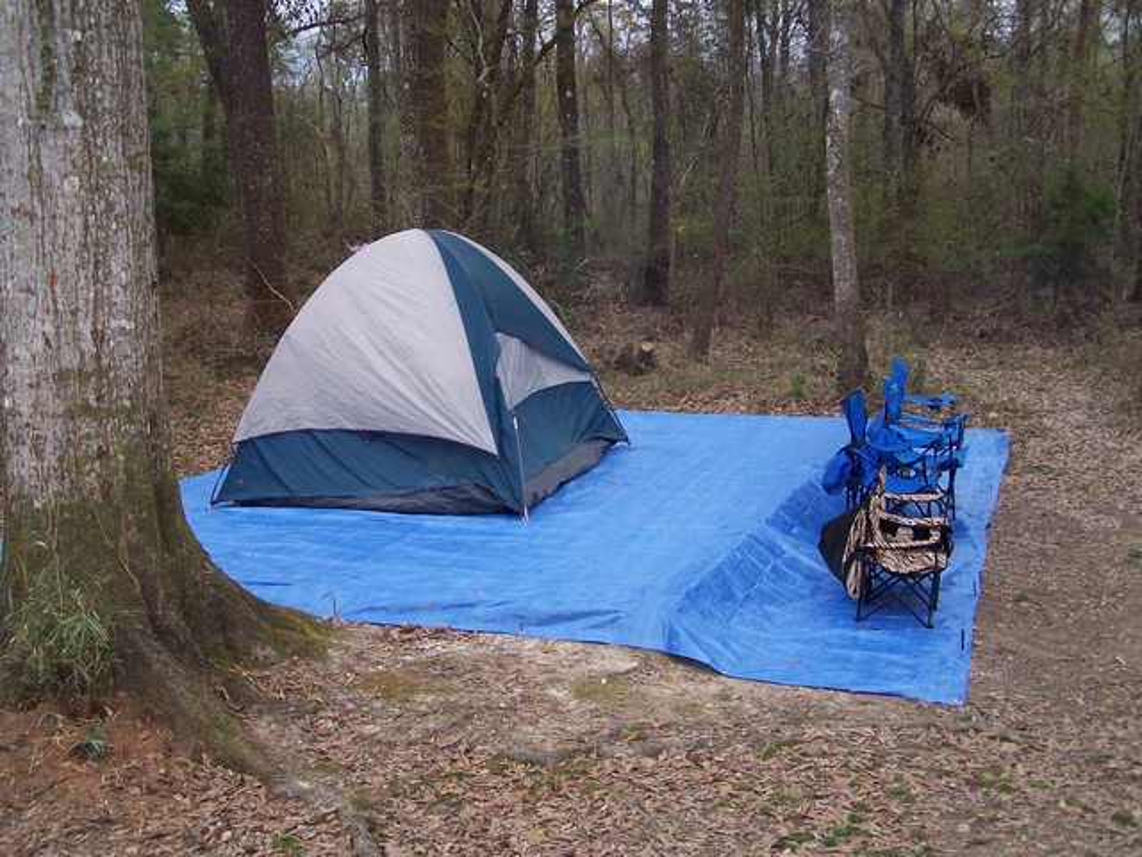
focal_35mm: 43
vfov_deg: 33.6
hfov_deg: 43.9
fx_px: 1419
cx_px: 571
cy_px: 428
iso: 140
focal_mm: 7.1
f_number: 2.9
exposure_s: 1/125
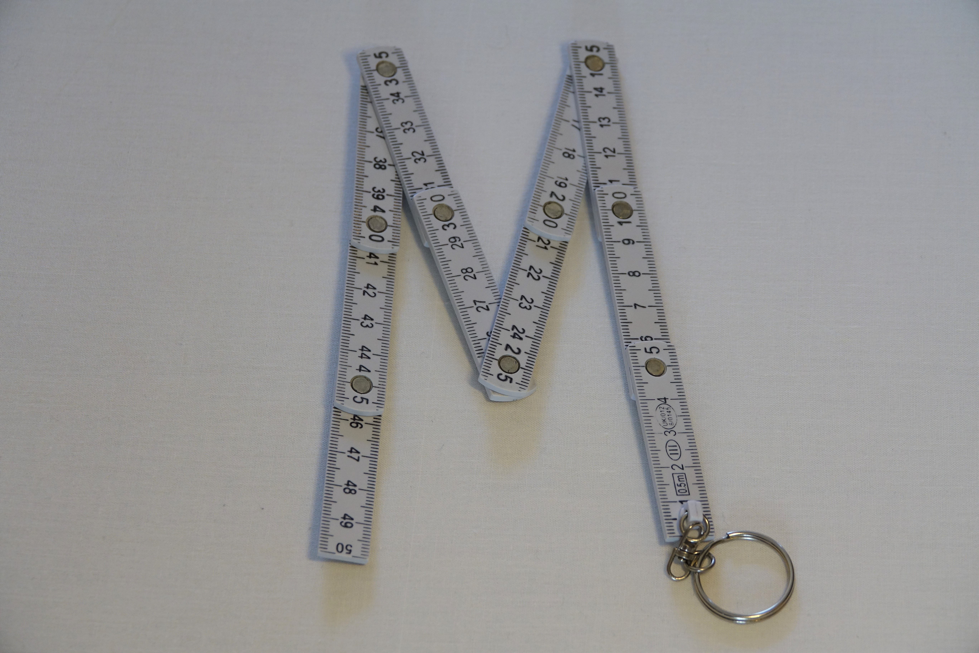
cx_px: 490
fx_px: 3345
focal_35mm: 123
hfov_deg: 16.7
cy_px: 326
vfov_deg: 11.1
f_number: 4
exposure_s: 1/125
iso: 320
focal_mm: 44.93
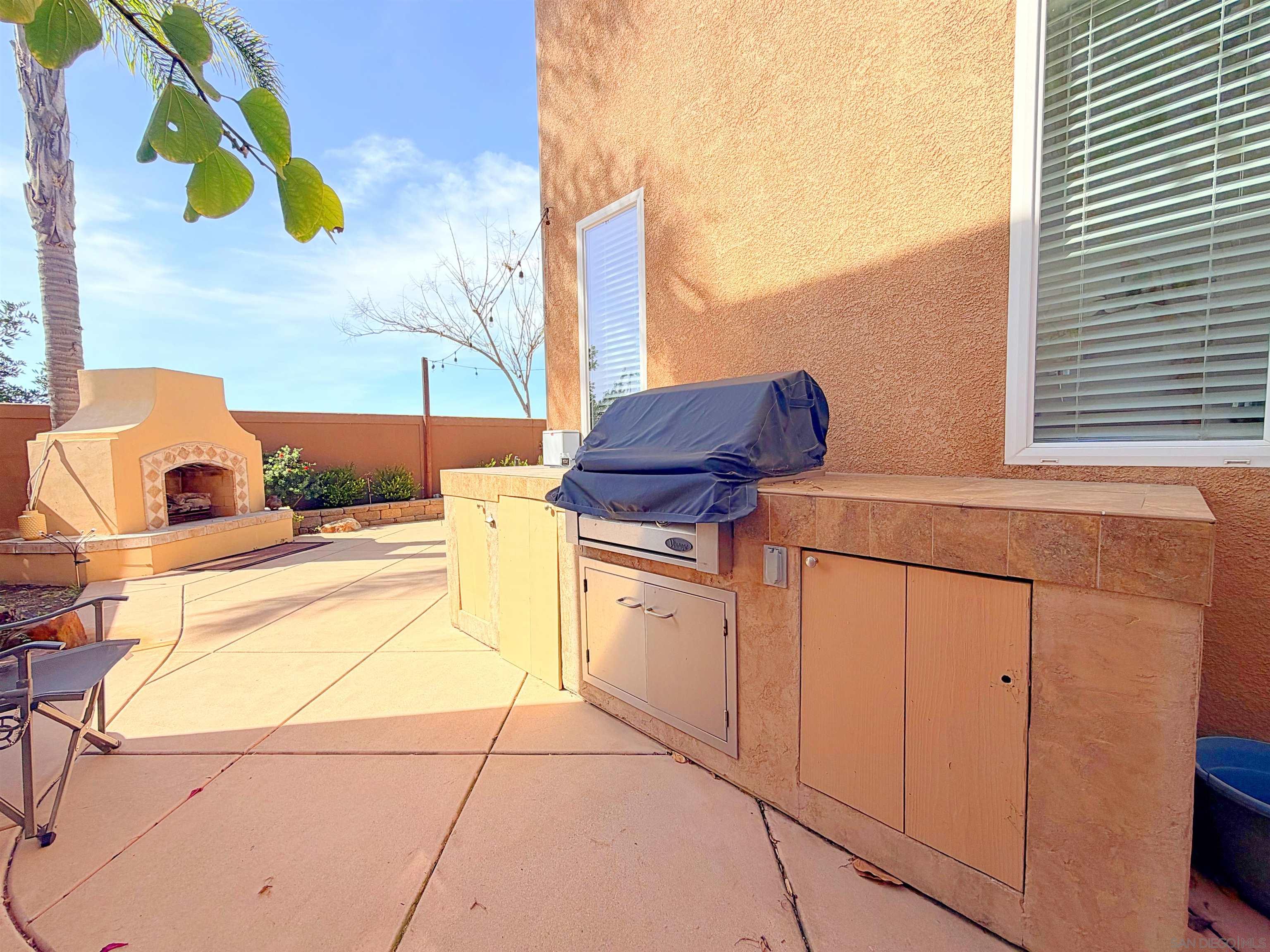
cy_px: 476
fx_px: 514
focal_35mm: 14
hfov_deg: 102.1
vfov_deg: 85.7
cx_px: 635
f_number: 2.2
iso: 32
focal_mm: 2.22
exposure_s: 1/770
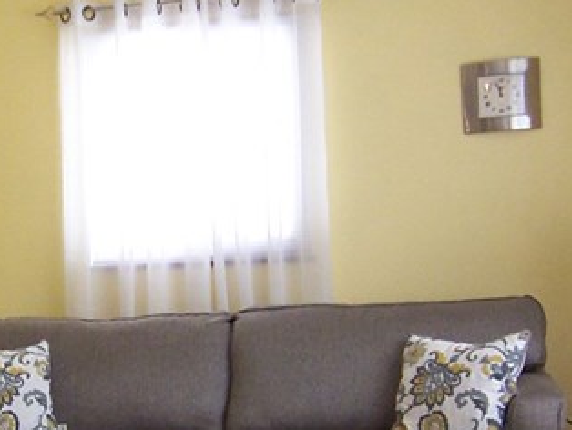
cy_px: 348
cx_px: 107
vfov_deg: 19.5
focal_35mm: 75
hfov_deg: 25.5
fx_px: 1240
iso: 160
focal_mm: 3.8
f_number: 2.8
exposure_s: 1/30
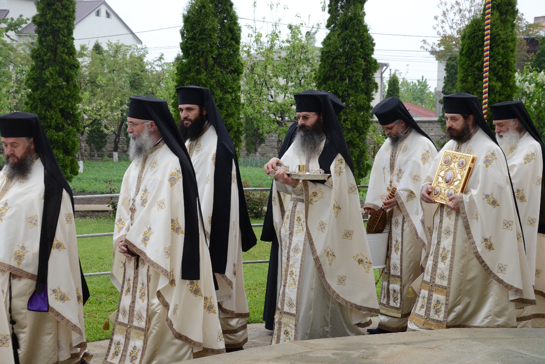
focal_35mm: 75
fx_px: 1135
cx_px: 272
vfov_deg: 18.2
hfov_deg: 27.0
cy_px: 182
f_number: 8
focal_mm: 50
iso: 1000
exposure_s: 1/160
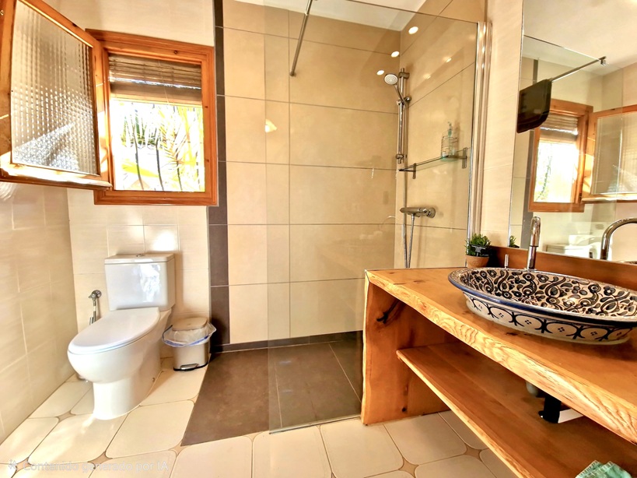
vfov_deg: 89.9
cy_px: 239
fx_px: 239
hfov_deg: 106.2
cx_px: 318
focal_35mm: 13
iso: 74
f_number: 2.2
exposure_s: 1/50
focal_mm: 2.2
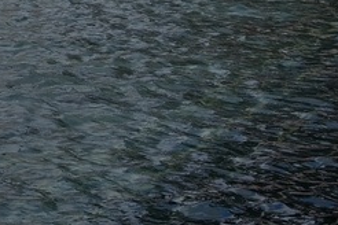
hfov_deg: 7.6
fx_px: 2347
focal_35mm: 250
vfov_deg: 5.3
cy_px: -348
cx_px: -488
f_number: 9
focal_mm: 48
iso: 100
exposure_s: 1/320
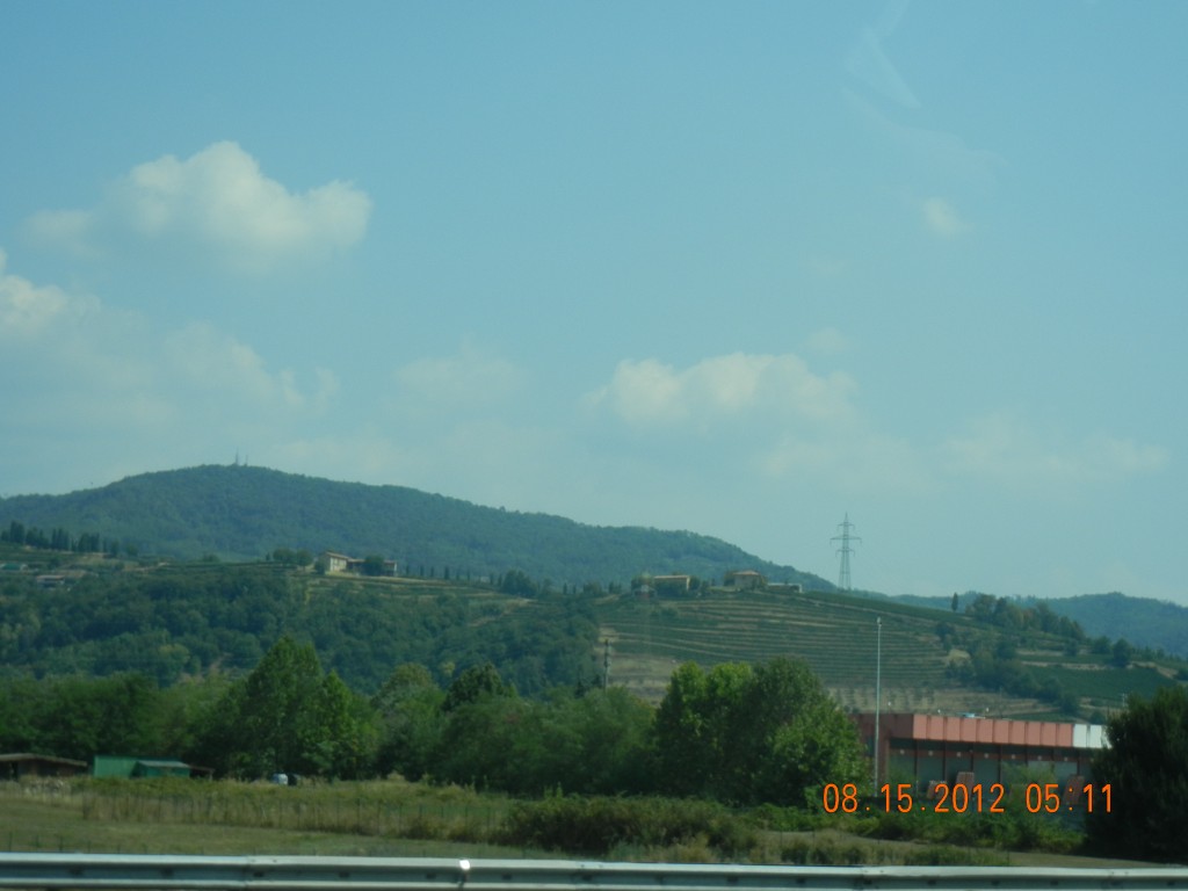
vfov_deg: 19.1
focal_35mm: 77
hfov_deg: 25.3
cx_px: 594
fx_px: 2643
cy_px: 446
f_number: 4.3
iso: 160
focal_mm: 13.9
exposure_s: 1/1138
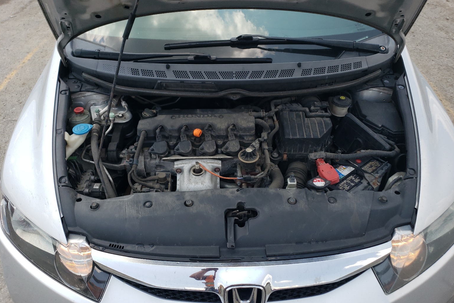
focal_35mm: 28
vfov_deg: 46.4
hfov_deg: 65.5
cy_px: 153
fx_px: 353
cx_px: 232
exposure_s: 1/1250
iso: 50
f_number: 1.5
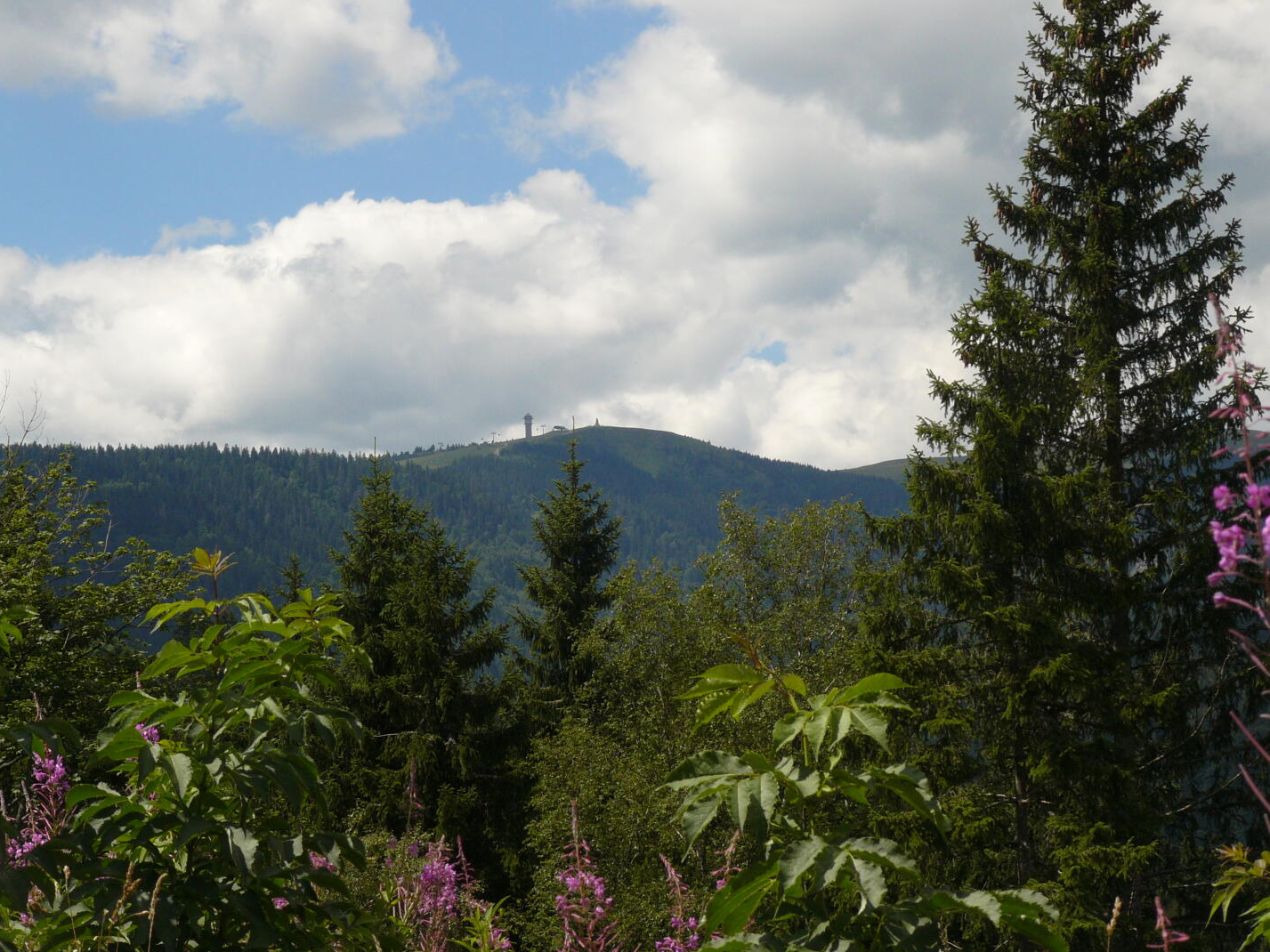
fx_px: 4035
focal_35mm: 110
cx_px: 631
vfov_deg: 13.5
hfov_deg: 17.9
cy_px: 477
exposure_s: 1/400
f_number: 6.3
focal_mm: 18.2
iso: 100
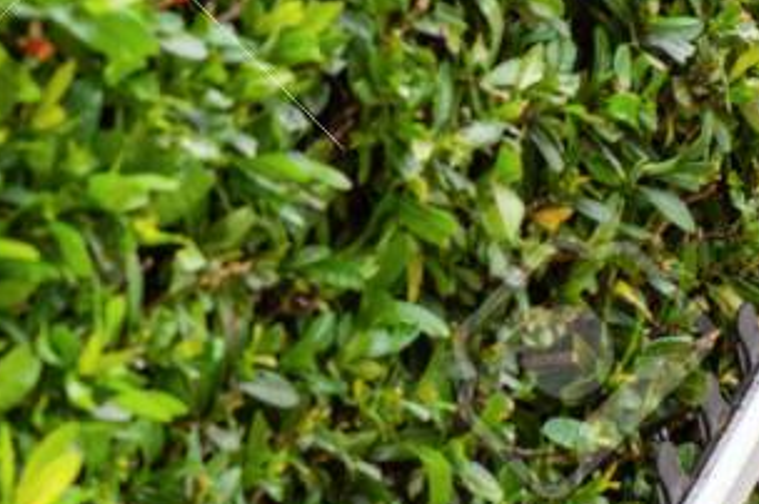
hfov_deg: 6.4
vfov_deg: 4.3
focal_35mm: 321
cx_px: 105
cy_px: 264
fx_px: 6760
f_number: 5.6
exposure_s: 1/80
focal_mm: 50
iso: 100
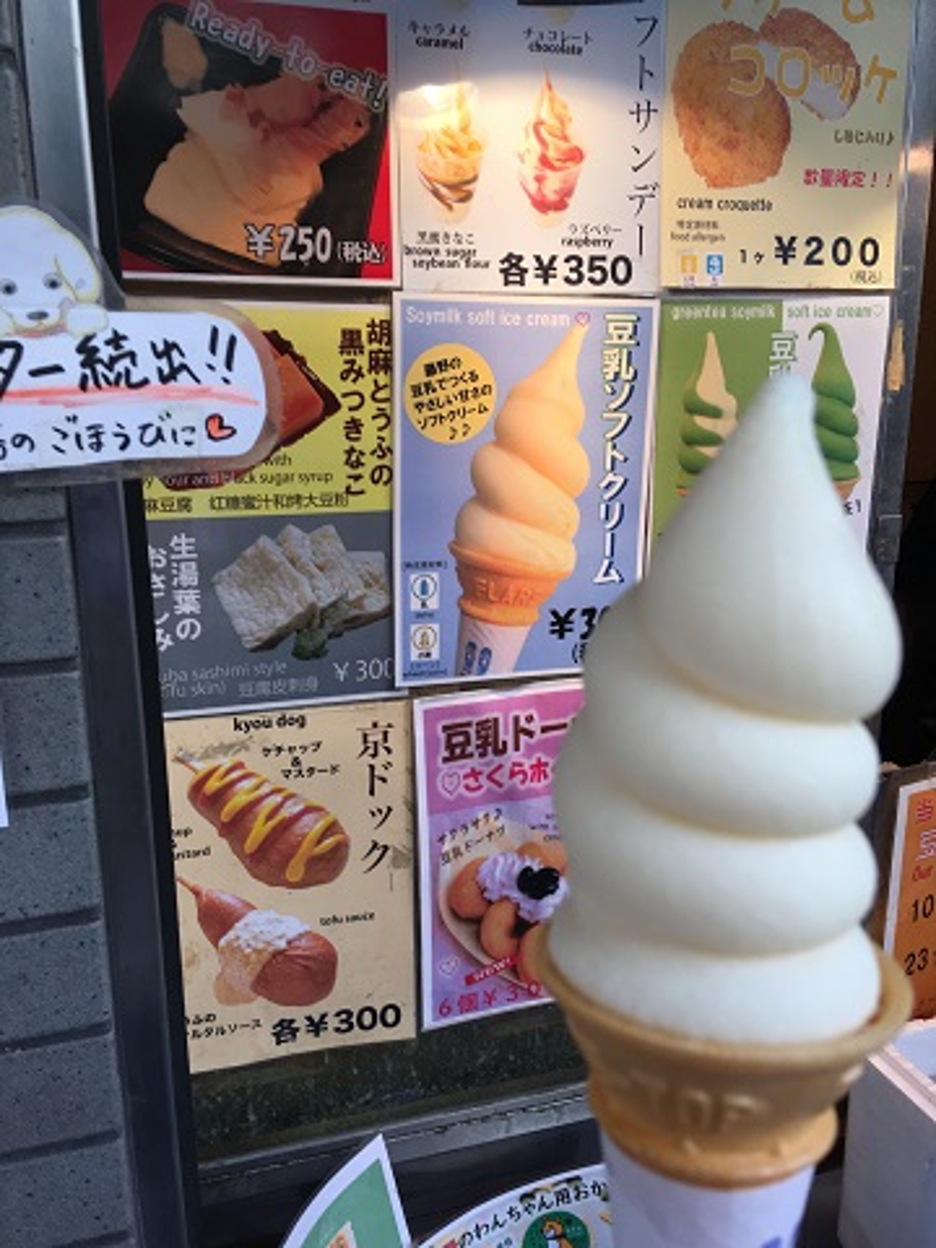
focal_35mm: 29
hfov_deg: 48.2
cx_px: 468
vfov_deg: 61.7
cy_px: 624
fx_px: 1046
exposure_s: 1/120
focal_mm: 4.15
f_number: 2.2
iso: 40
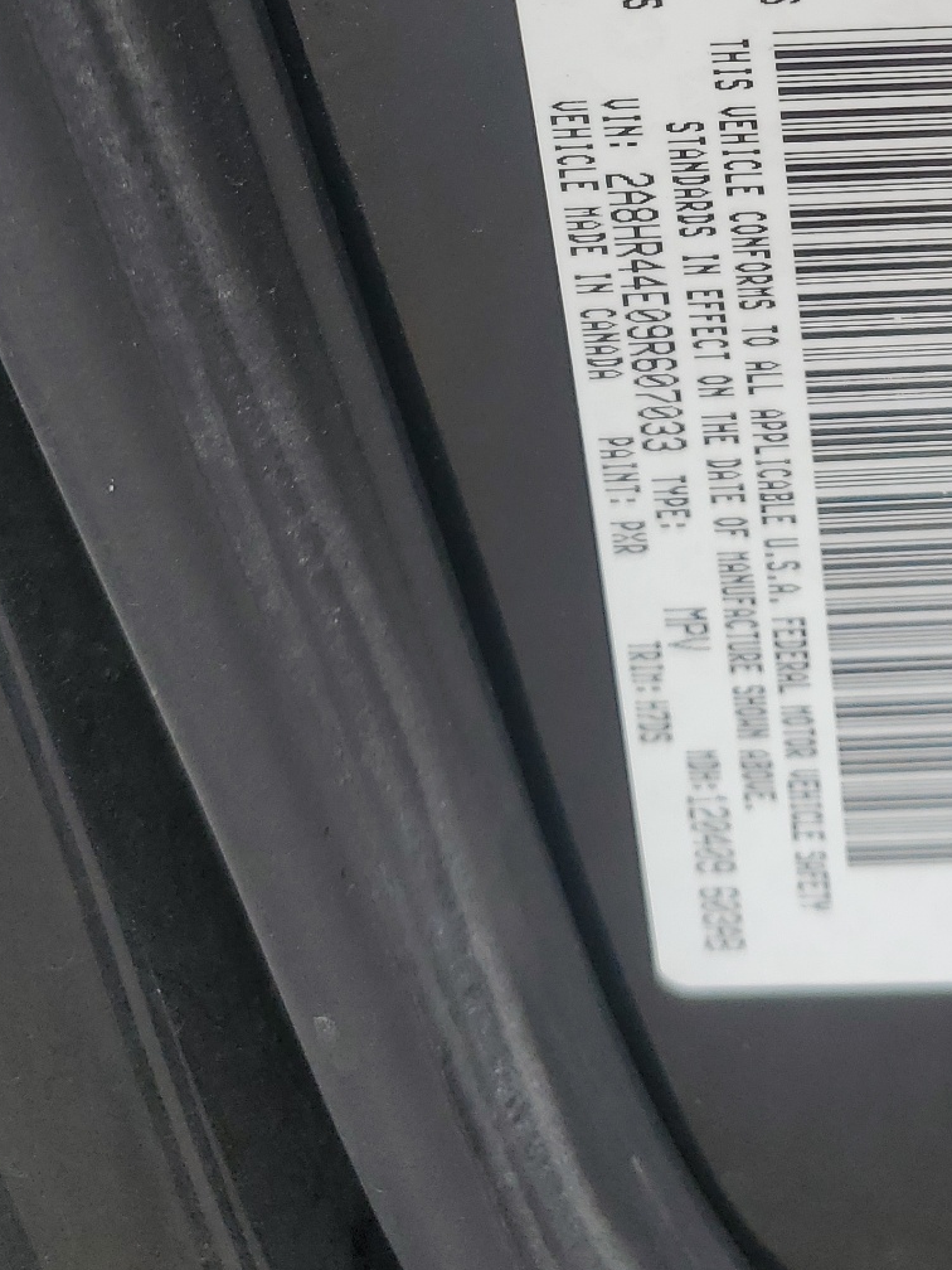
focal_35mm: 55
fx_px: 2017
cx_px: 747
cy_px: -23
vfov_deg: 32.0
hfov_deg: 26.1
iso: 51
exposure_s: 1/120
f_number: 1.5
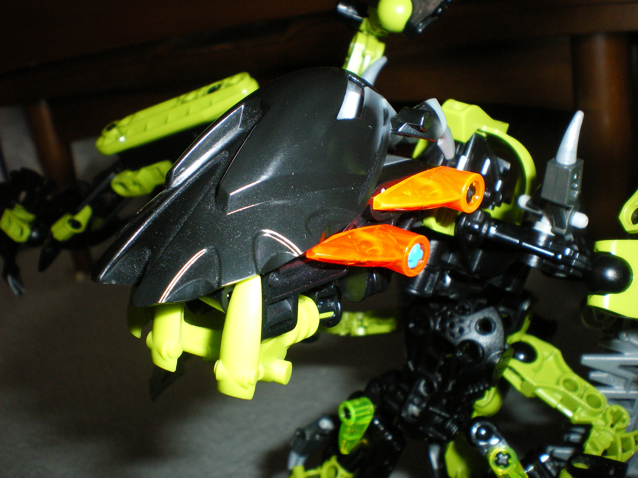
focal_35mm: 36
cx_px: 319
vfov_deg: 39.7
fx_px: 664
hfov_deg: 51.4
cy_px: 239
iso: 250
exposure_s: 1/50
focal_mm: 6.3
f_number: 4.6
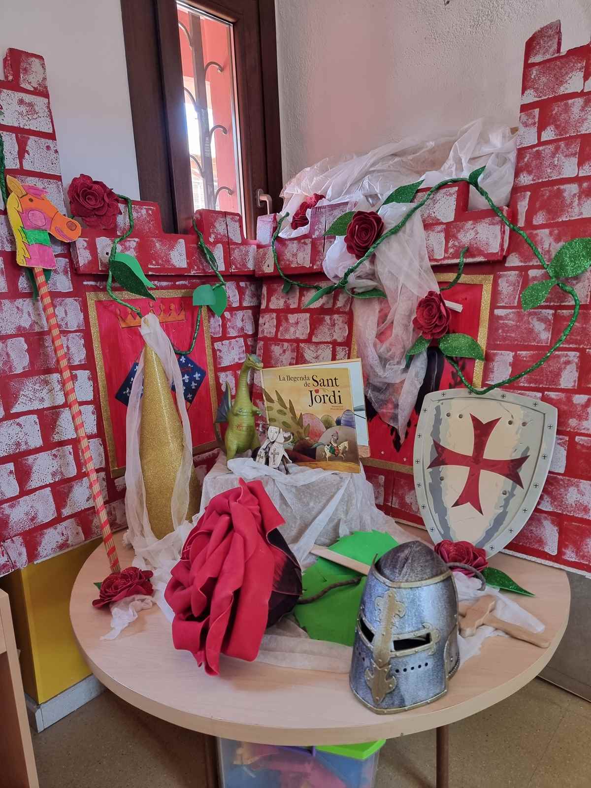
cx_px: 296
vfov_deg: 71.6
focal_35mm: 24
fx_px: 546
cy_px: 394
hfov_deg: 56.8
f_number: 1.8
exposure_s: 1/50
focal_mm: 6.7
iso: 400
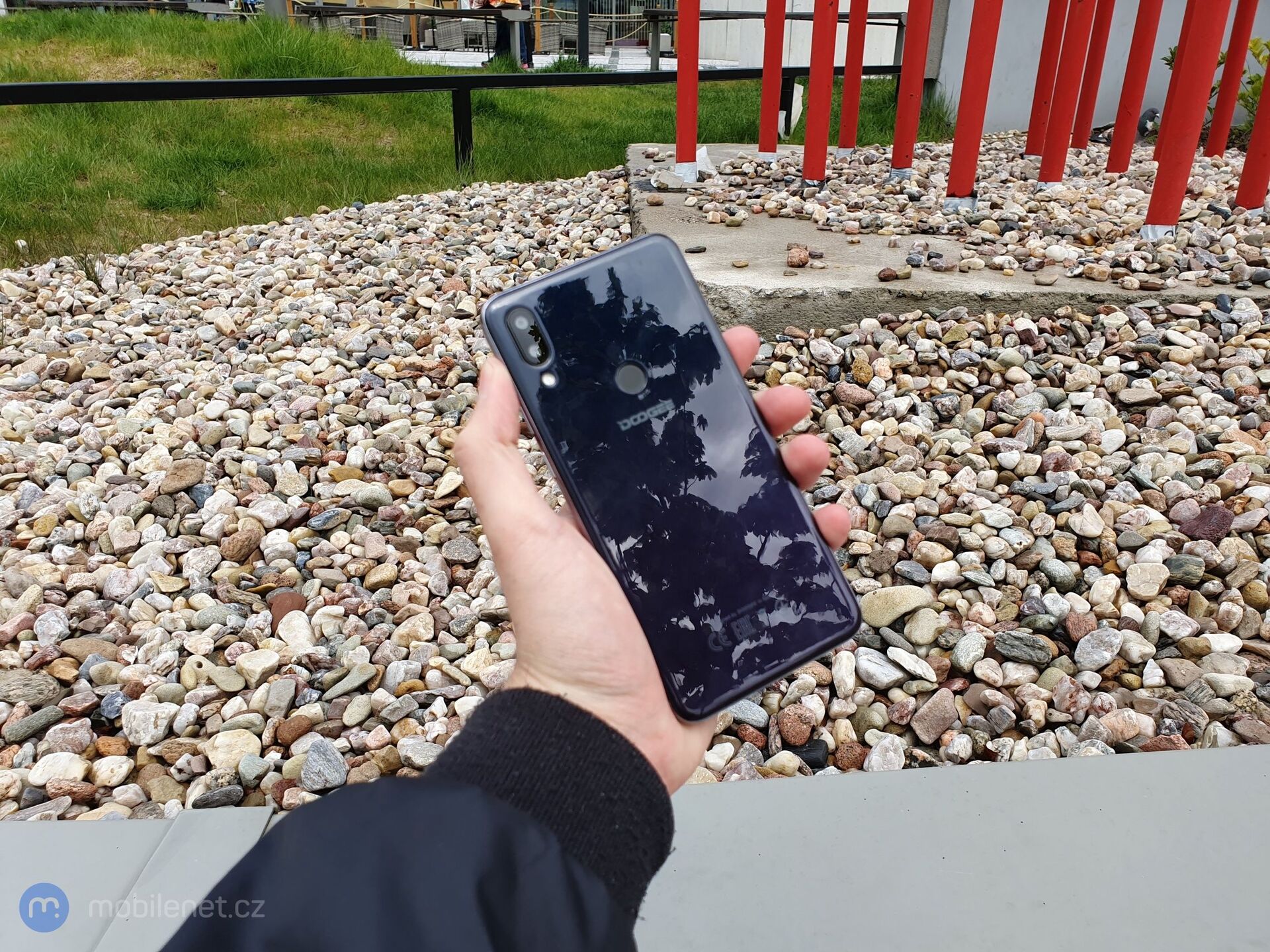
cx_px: 635
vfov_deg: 53.1
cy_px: 476
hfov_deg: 67.3
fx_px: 954
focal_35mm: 26
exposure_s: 1/814
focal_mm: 4.32
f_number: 2.4
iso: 50
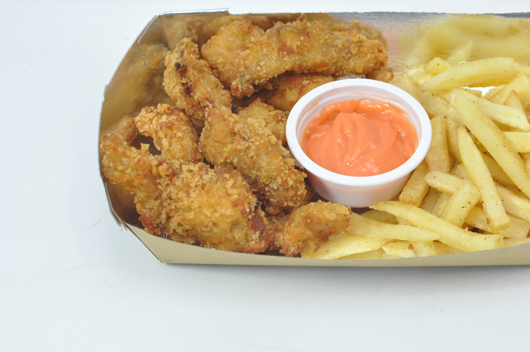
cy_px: 136
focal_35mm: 71
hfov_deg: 28.5
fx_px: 1039
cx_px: 344
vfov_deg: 19.2
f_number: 6.3
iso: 800
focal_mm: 35
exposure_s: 1/80
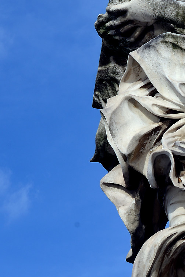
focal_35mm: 153
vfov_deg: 13.4
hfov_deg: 8.9
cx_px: 236
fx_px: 1178
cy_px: 187
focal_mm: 48
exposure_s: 1/125
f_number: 11
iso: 100
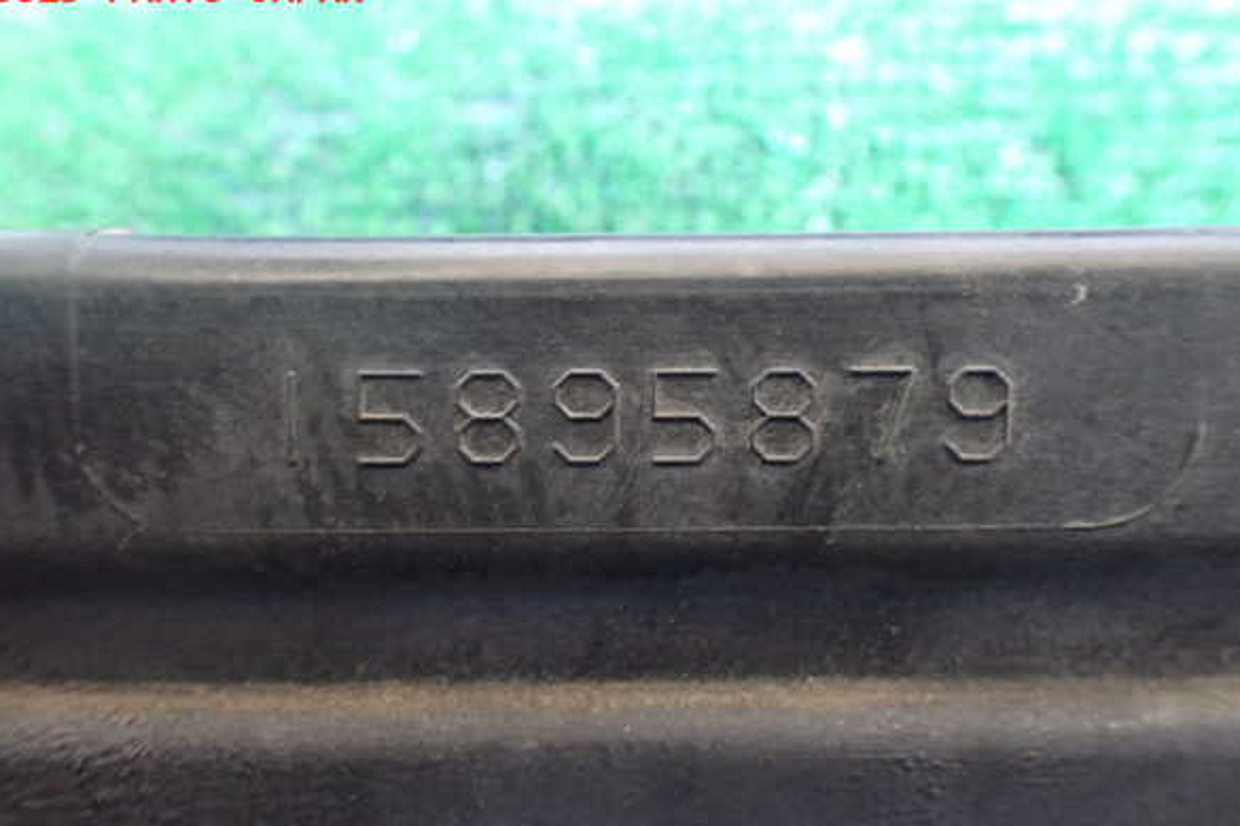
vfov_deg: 41.1
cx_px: 615
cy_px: 438
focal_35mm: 32
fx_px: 1102
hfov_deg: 58.7
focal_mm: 5.4
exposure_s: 1/30
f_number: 2.3
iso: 1000
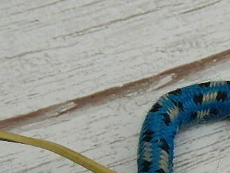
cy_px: 260
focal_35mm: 126
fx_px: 837
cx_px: 288
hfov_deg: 15.0
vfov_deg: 11.3
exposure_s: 1/400
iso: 400
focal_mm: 7.3
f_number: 3.5
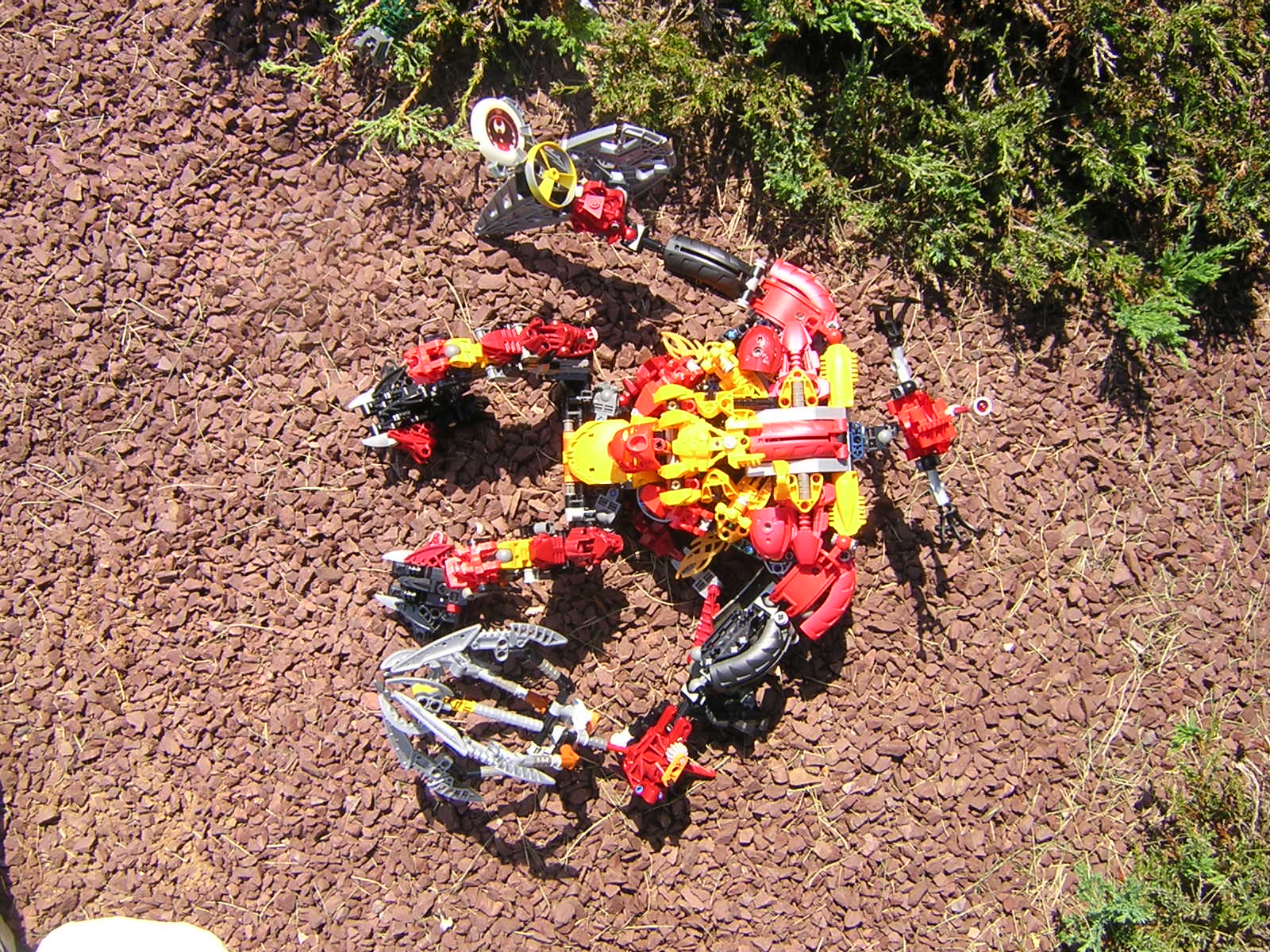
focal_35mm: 36
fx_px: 1321
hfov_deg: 51.4
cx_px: 635
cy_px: 476
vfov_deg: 39.7
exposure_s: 1/190
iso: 100
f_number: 5.2
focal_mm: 4.7
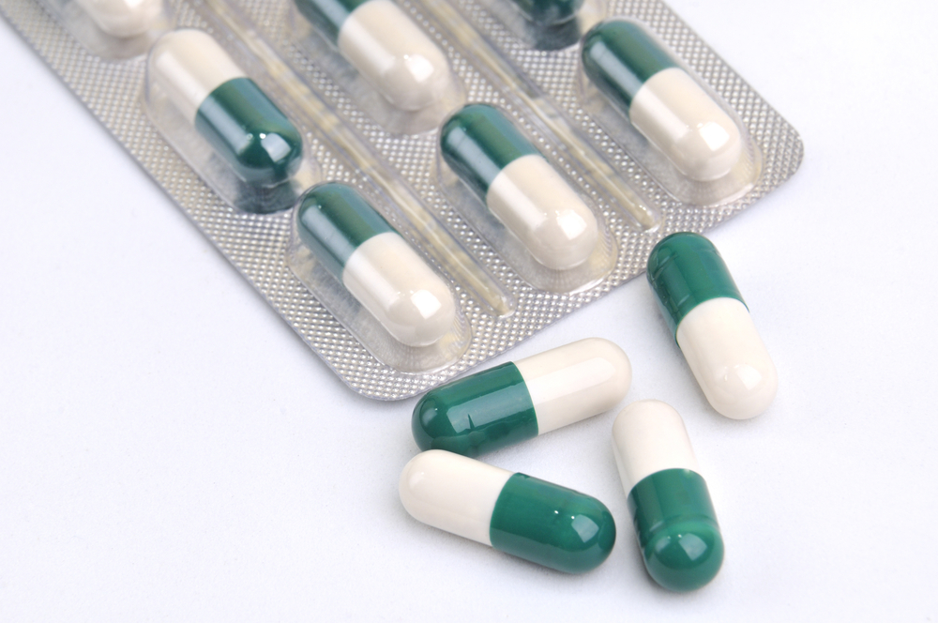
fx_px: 5269
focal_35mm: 202
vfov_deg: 6.8
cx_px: 469
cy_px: 312
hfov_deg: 10.2
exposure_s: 1/60
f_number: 11
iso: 200
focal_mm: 135
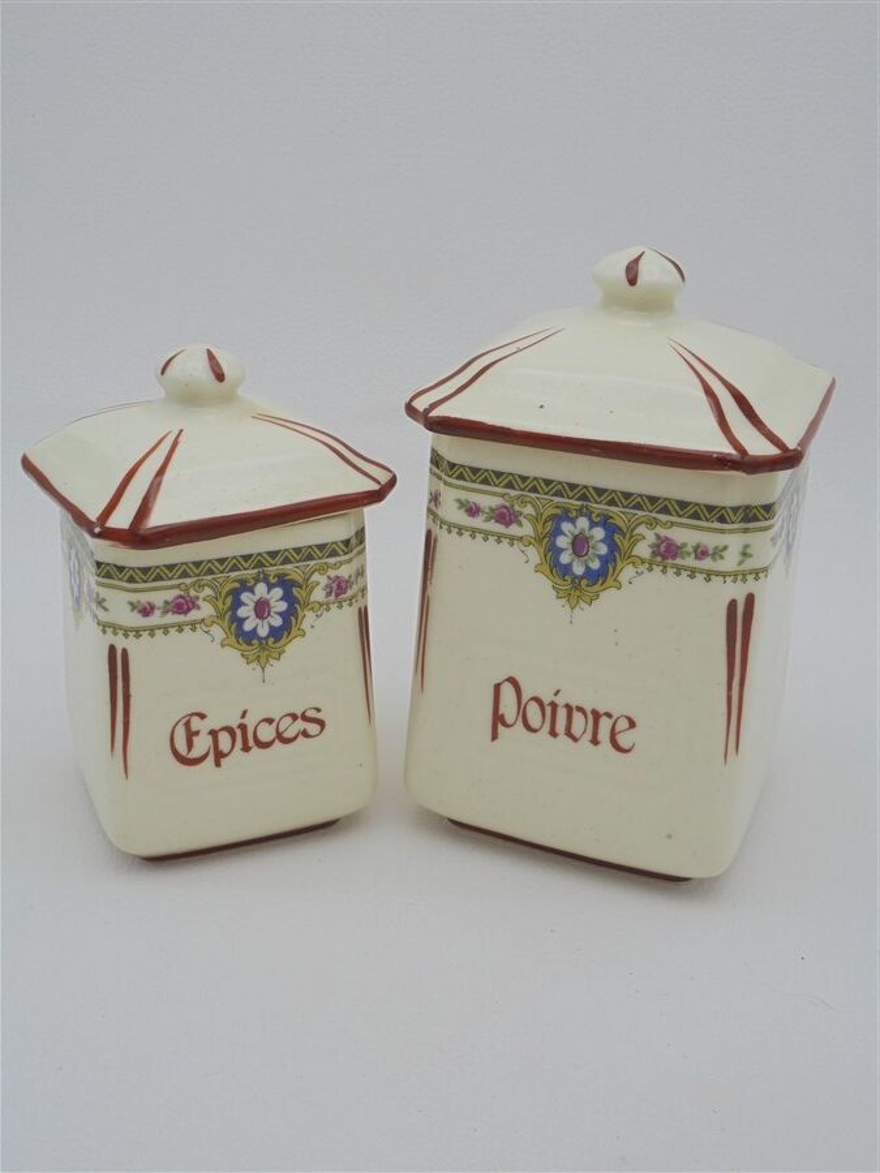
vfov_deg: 49.0
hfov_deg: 37.7
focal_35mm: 38
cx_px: 440
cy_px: 586
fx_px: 1288
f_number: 4.2
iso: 100
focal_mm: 6.9
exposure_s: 1/50
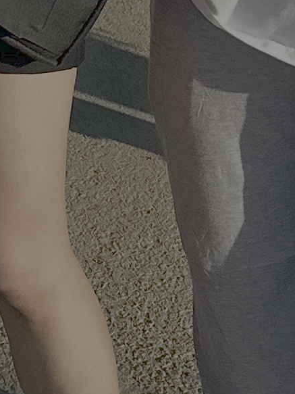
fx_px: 1887
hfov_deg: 8.5
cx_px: -261
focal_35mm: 166
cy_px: -532
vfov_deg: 10.4
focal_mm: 6.86
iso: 80
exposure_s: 1/8197
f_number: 1.78
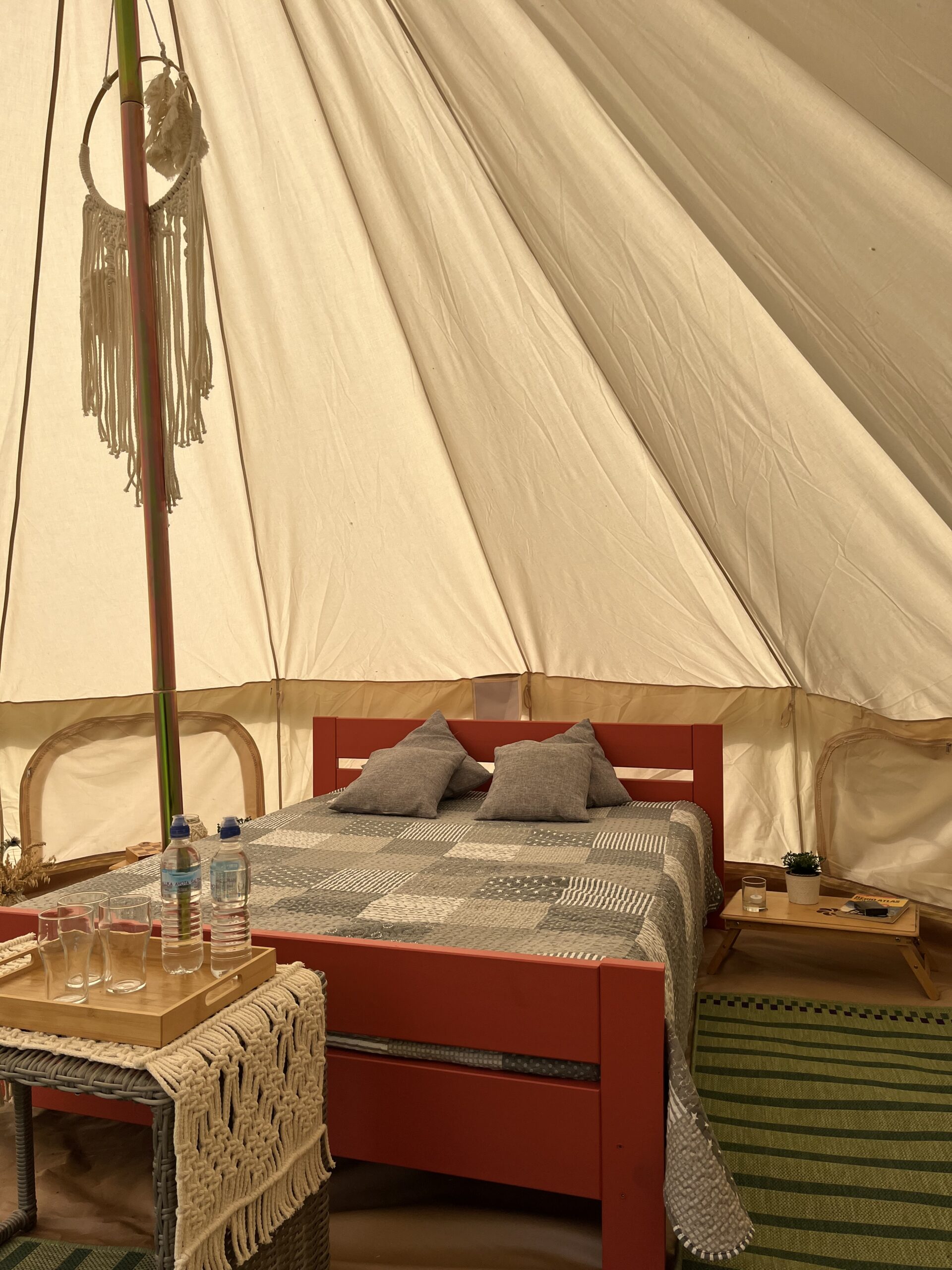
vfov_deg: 67.3
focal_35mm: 26
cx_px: 476
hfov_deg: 53.1
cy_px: 635
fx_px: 953
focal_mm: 5.1
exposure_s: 1/1339
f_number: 1.6
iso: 50
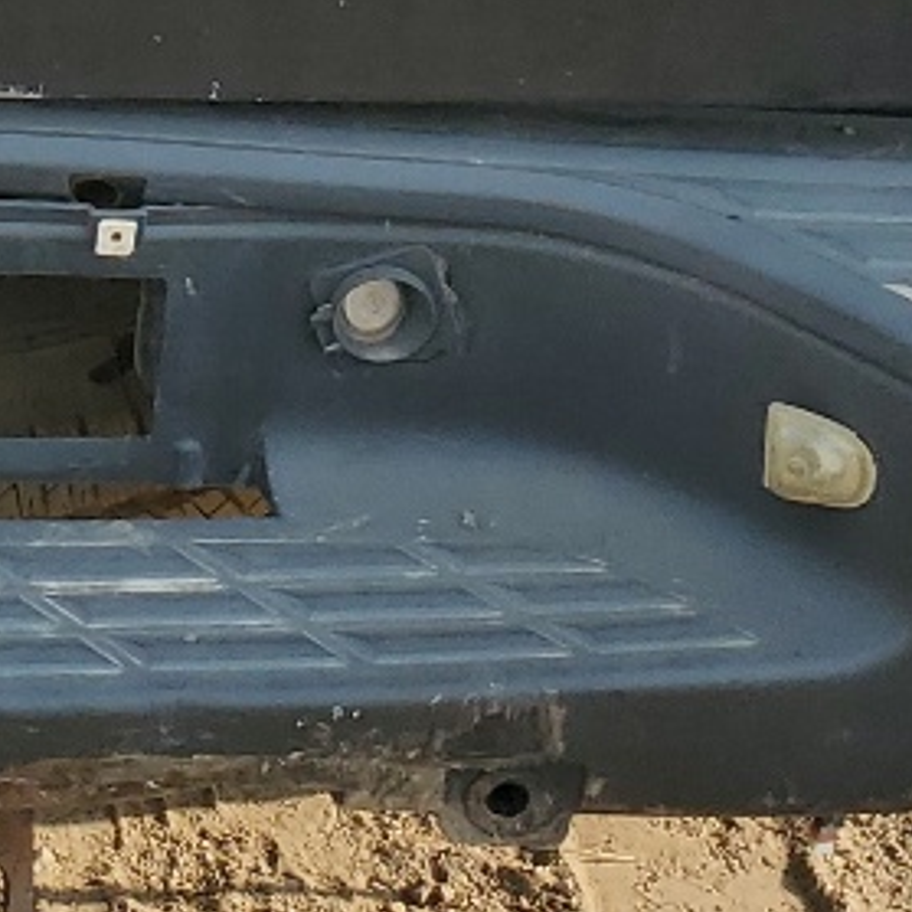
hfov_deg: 12.8
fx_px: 3935
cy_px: -673
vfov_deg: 12.2
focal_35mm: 132
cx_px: -229
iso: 50
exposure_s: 1/1429
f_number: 1.5
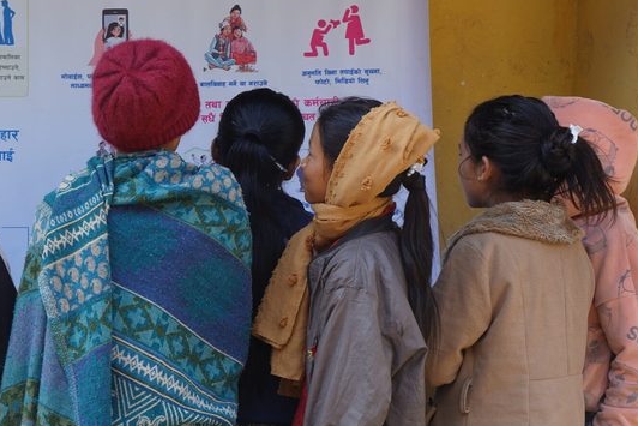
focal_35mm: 75
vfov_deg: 18.2
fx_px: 1329
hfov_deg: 25.9
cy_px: 227
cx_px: 31
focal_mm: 39
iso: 100
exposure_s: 1/100
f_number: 5
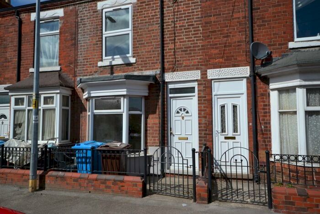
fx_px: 213
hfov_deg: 73.7
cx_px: 160
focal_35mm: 24
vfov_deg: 53.2
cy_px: 107
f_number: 9
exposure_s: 1/320
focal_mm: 16
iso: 100
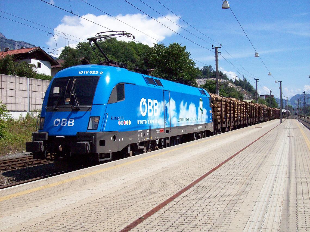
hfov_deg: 42.1
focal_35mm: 45
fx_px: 403
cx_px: 155
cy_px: 116
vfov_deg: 32.2
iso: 160
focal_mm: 7.6
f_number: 5.4
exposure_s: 1/1401
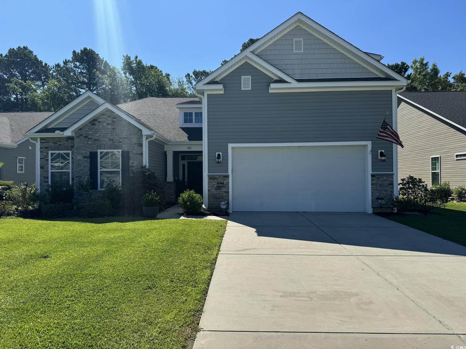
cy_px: 174
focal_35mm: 24
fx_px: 323
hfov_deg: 71.6
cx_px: 233
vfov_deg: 56.8
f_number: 1.78
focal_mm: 6.76
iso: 80
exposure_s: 1/5348
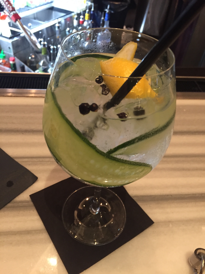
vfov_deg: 61.7
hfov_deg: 48.2
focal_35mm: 29
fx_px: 229
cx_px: 102
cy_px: 137
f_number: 2.2
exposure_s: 1/17
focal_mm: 4.15
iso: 250
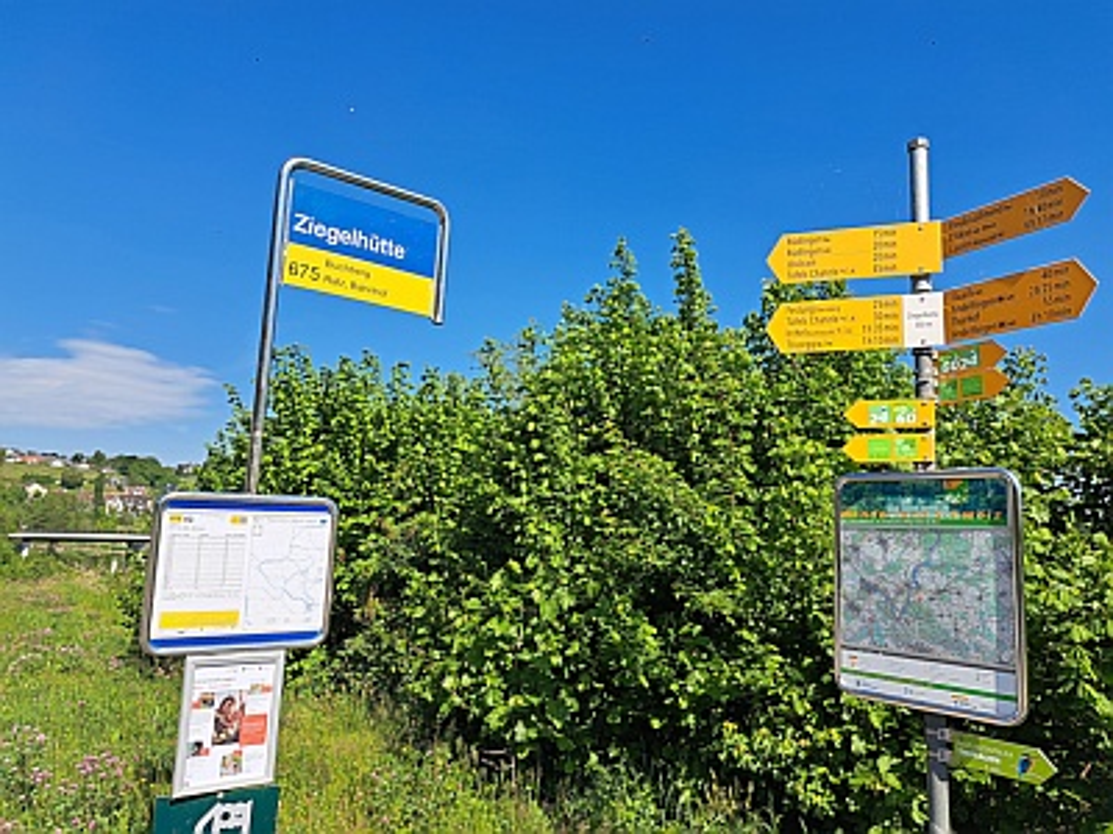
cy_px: 417
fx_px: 772
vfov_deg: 56.8
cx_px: 556
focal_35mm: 24
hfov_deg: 71.6
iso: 50
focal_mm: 5.23
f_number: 1.8
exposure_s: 1/1263
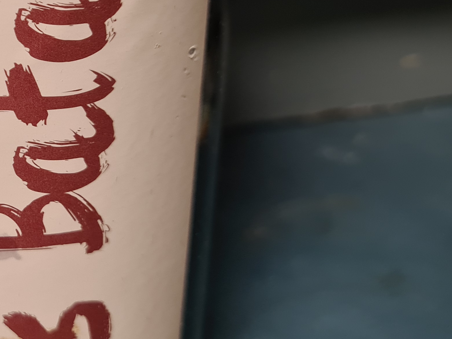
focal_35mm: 67
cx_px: -87
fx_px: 875
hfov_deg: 26.0
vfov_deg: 21.8
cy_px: 95
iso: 200
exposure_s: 1/50
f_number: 1.8
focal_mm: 5.4
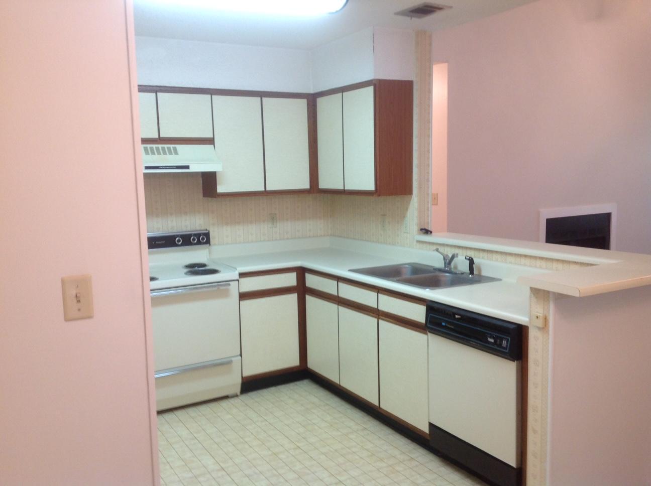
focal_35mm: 35
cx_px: 326
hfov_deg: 52.7
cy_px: 243
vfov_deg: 40.6
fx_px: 657
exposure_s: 1/17
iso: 80
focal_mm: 4.28
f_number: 2.4
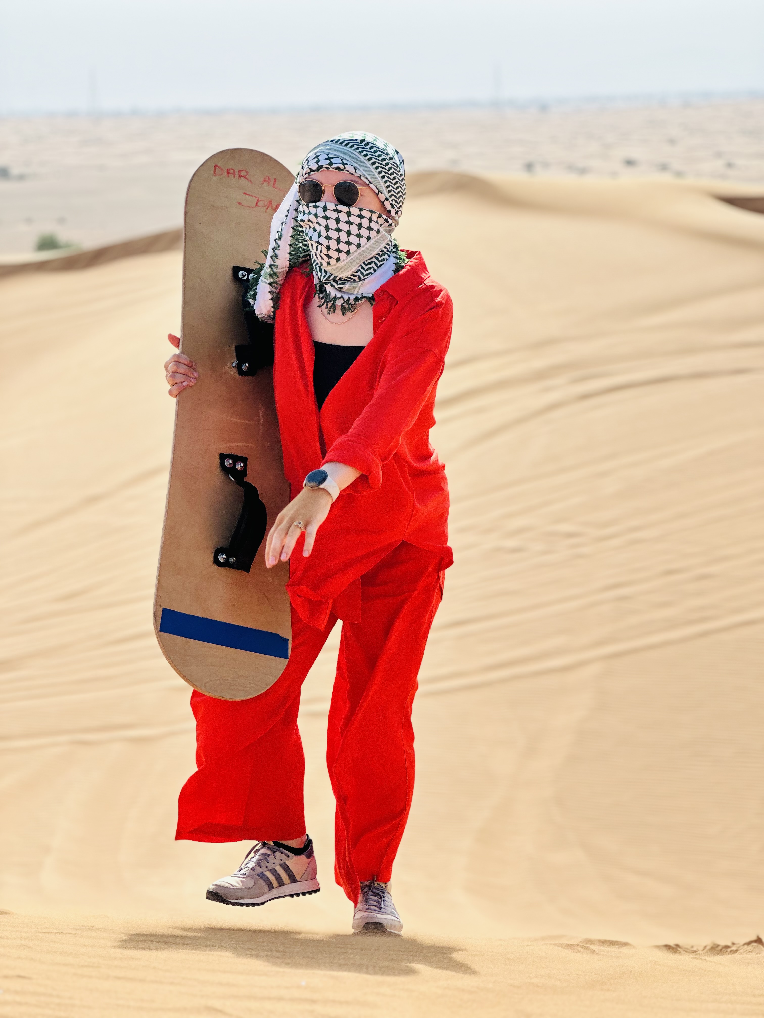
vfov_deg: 25.3
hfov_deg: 19.1
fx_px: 2266
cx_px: 382
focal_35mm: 77
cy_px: 509
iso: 32
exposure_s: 1/742
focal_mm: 9
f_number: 2.8
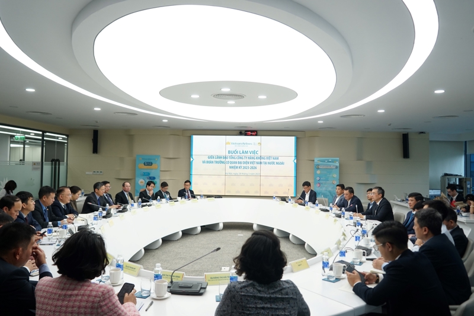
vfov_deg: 44.9
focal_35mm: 29
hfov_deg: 63.7
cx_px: 237
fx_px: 382
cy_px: 158
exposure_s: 1/80
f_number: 4
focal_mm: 29
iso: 500
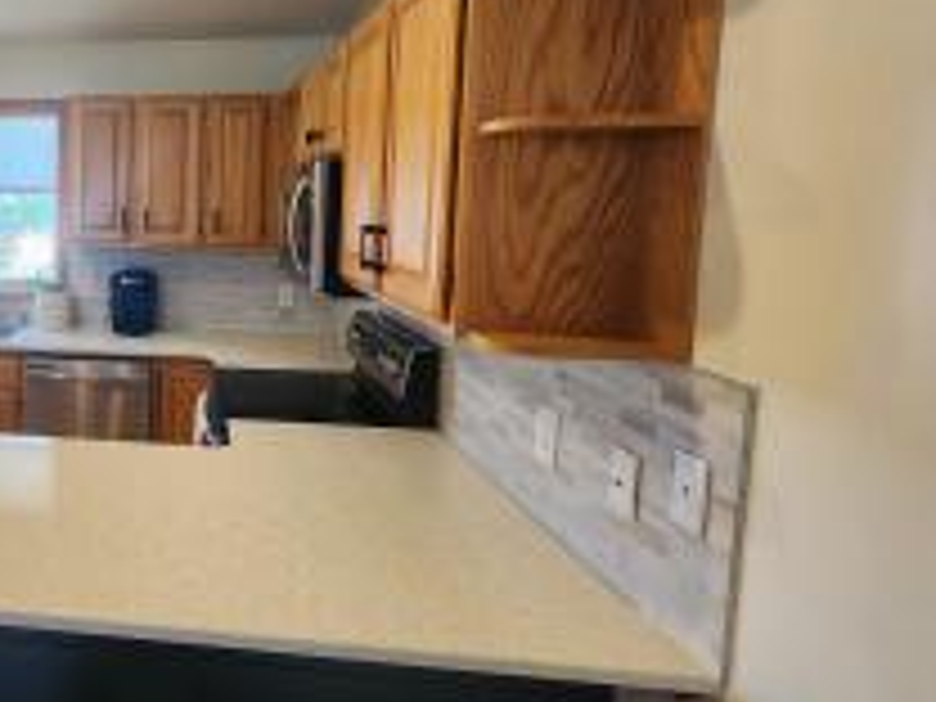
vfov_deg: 54.2
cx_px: 63
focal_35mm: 25
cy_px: 261
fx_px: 676
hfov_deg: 57.6
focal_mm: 2.2
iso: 250
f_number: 2.2
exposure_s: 1/60
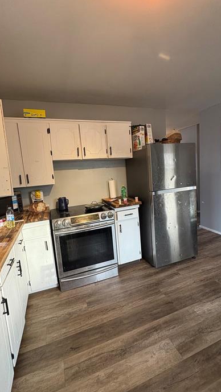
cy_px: 190
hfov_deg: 63.9
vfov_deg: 95.9
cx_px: 114
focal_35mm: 17
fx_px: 177
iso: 200
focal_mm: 2.22
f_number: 2.2
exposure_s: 1/60
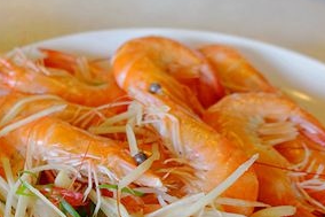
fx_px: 496
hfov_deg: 35.8
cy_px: 243
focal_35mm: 55
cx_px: 104
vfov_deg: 23.0
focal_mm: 8.8
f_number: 2.8
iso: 125
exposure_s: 1/80
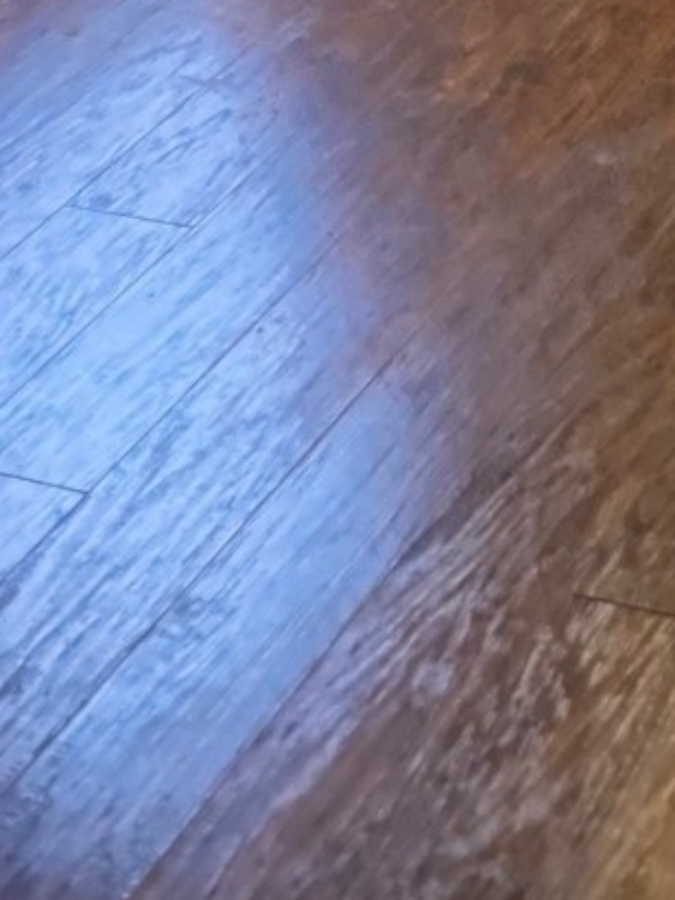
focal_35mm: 97
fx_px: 2522
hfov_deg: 13.7
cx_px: 1199
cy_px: -550
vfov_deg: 17.6
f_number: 1.6
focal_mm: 5.1
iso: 500
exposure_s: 1/60
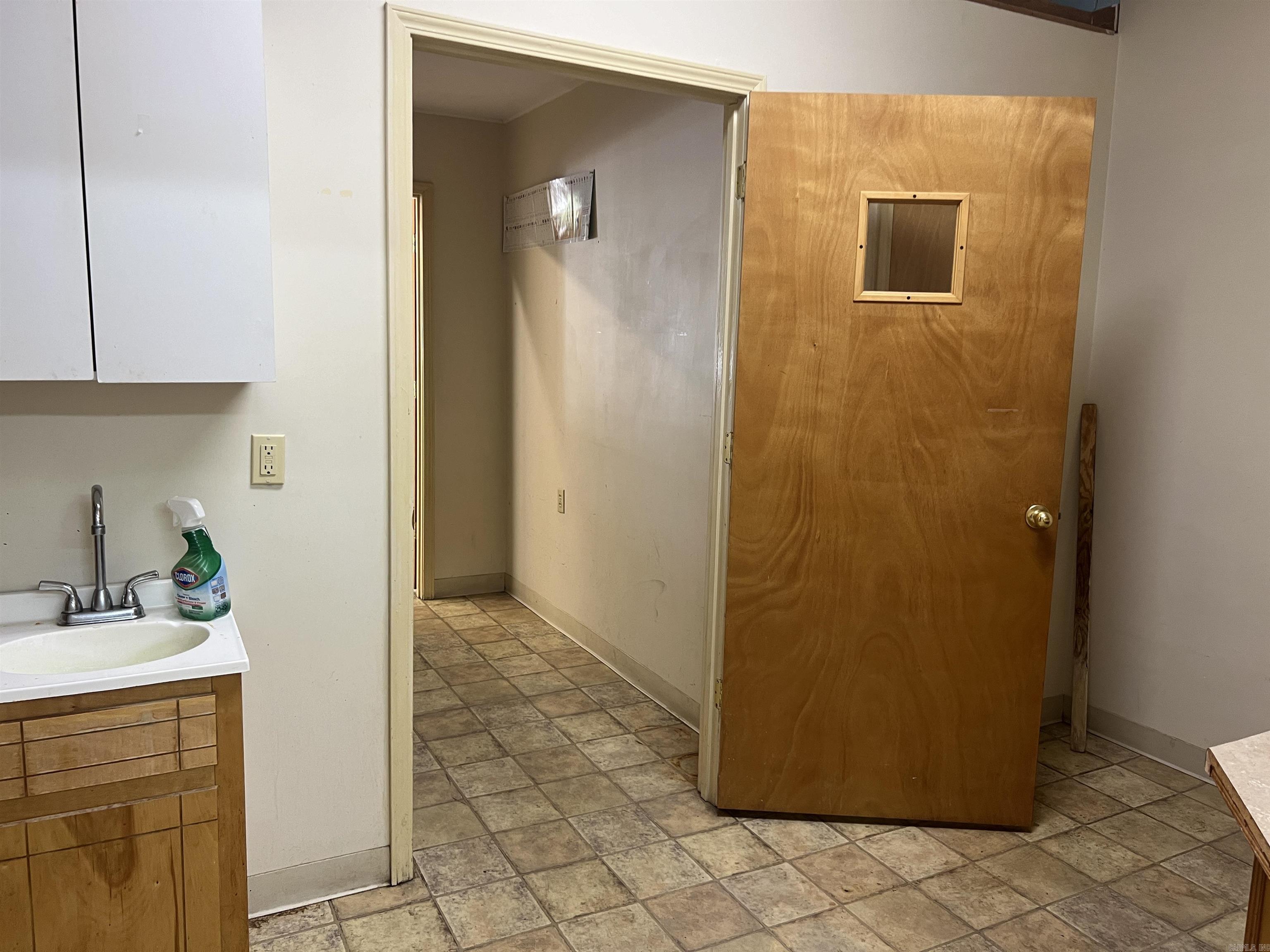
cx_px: 635
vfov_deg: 53.1
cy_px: 476
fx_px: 954
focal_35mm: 26
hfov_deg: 67.3
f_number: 1.5
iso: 125
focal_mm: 5.7
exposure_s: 1/60
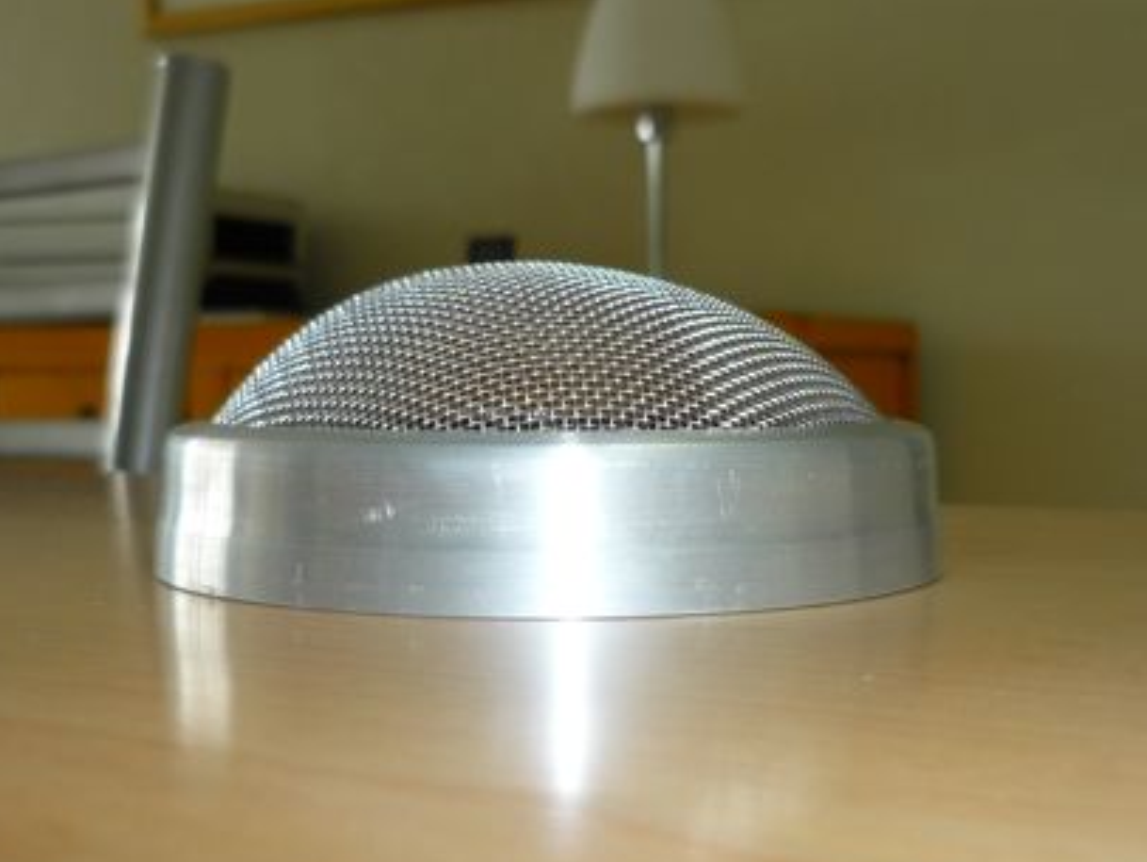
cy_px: 356
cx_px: 559
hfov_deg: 36.8
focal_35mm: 52
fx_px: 1724
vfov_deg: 28.0
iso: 100
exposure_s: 1/30
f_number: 2.8
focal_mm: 5.5
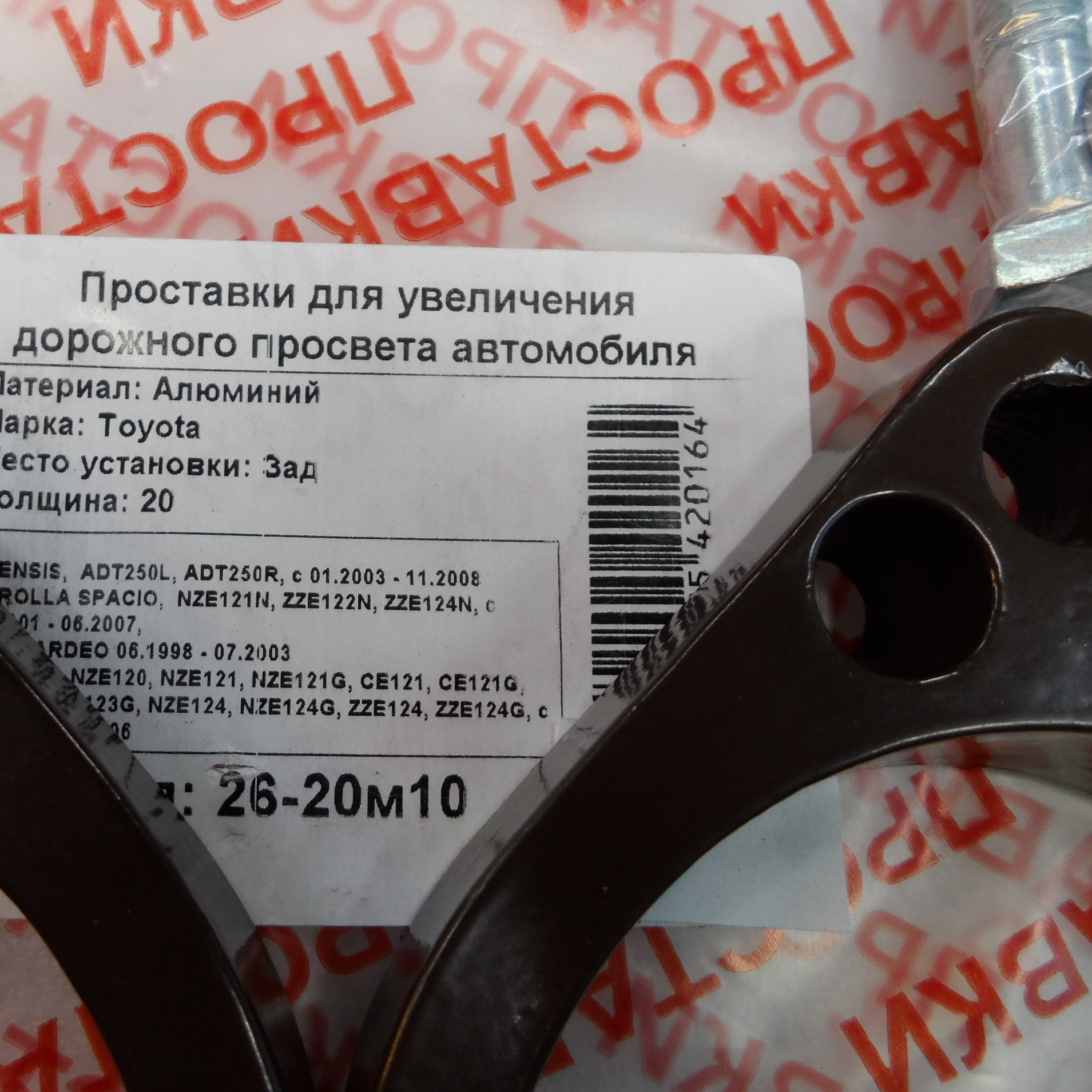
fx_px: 1071
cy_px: 540
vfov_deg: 54.0
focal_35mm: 30
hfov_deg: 53.0
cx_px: 363
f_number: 2.5
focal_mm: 4.5
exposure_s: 1/30
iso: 100
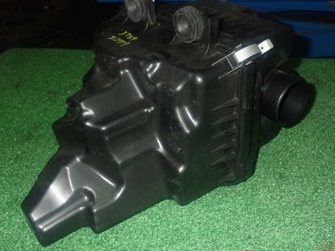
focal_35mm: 40
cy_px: 125
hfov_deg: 46.8
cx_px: 160
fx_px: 387
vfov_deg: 36.0
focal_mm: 6.37
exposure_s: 1/40
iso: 800
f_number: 7.1
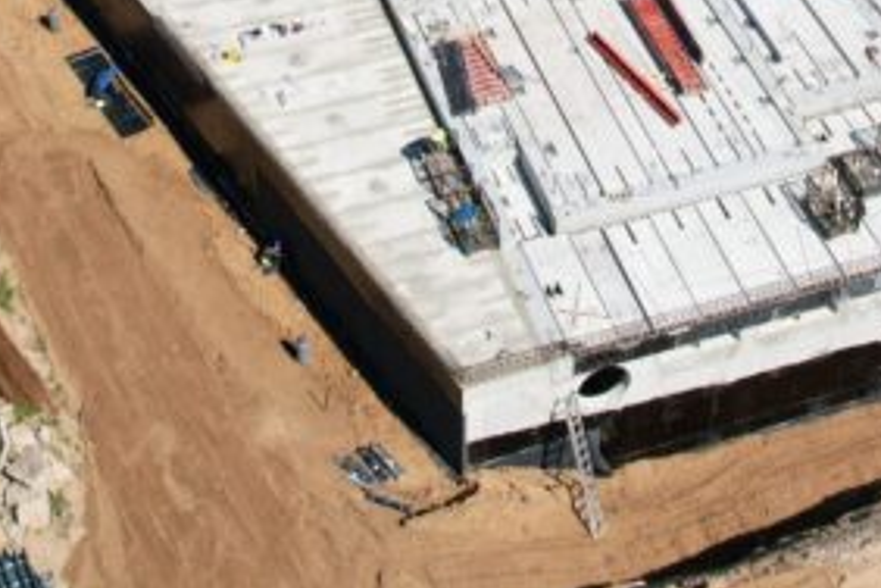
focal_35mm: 80
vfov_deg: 14.9
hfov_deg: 25.4
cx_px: 450
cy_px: -468
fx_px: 1958
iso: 120
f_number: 2.8
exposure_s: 1/2500
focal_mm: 8.38
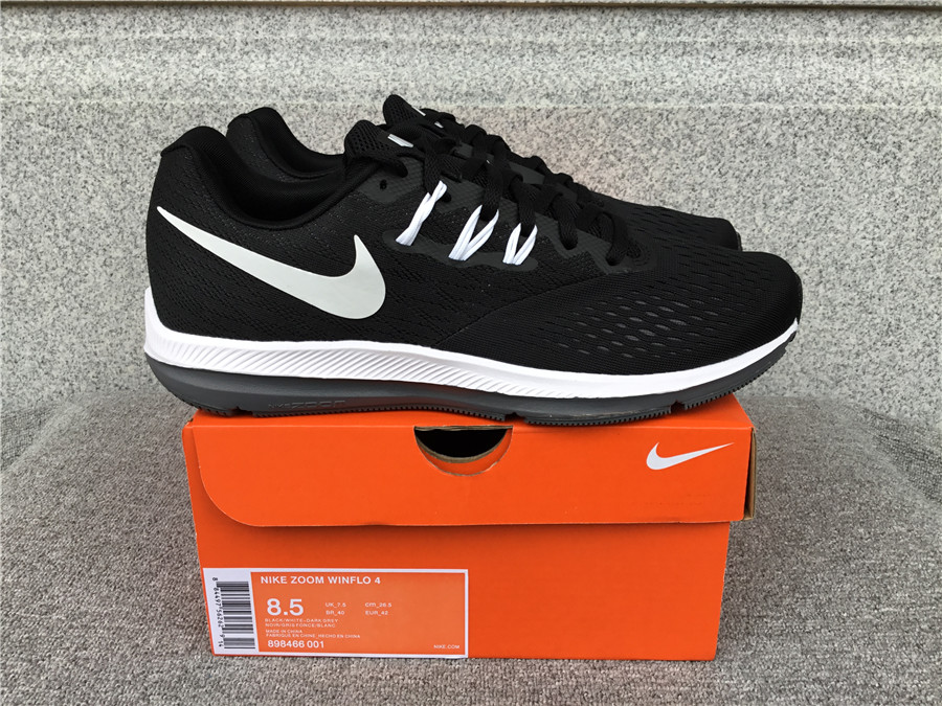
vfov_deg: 45.4
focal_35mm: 31
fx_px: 844
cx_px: 471
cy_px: 353
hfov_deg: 58.4
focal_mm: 3.3
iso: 25
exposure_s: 1/117
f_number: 2.4
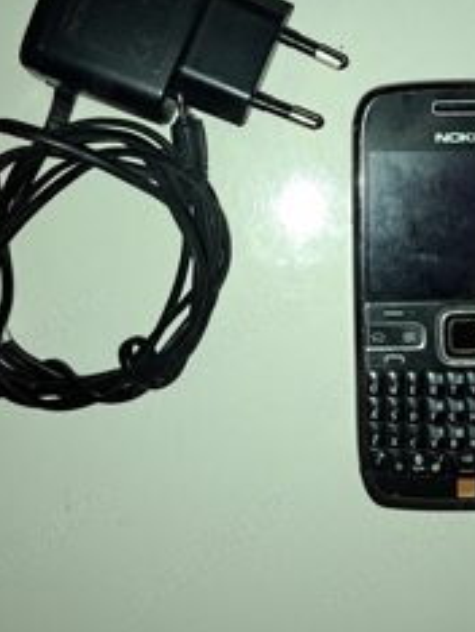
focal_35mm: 41
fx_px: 749
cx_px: 310
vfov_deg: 44.6
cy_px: 181
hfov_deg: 34.9
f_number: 1.8
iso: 50
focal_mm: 5.23
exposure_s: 1/33
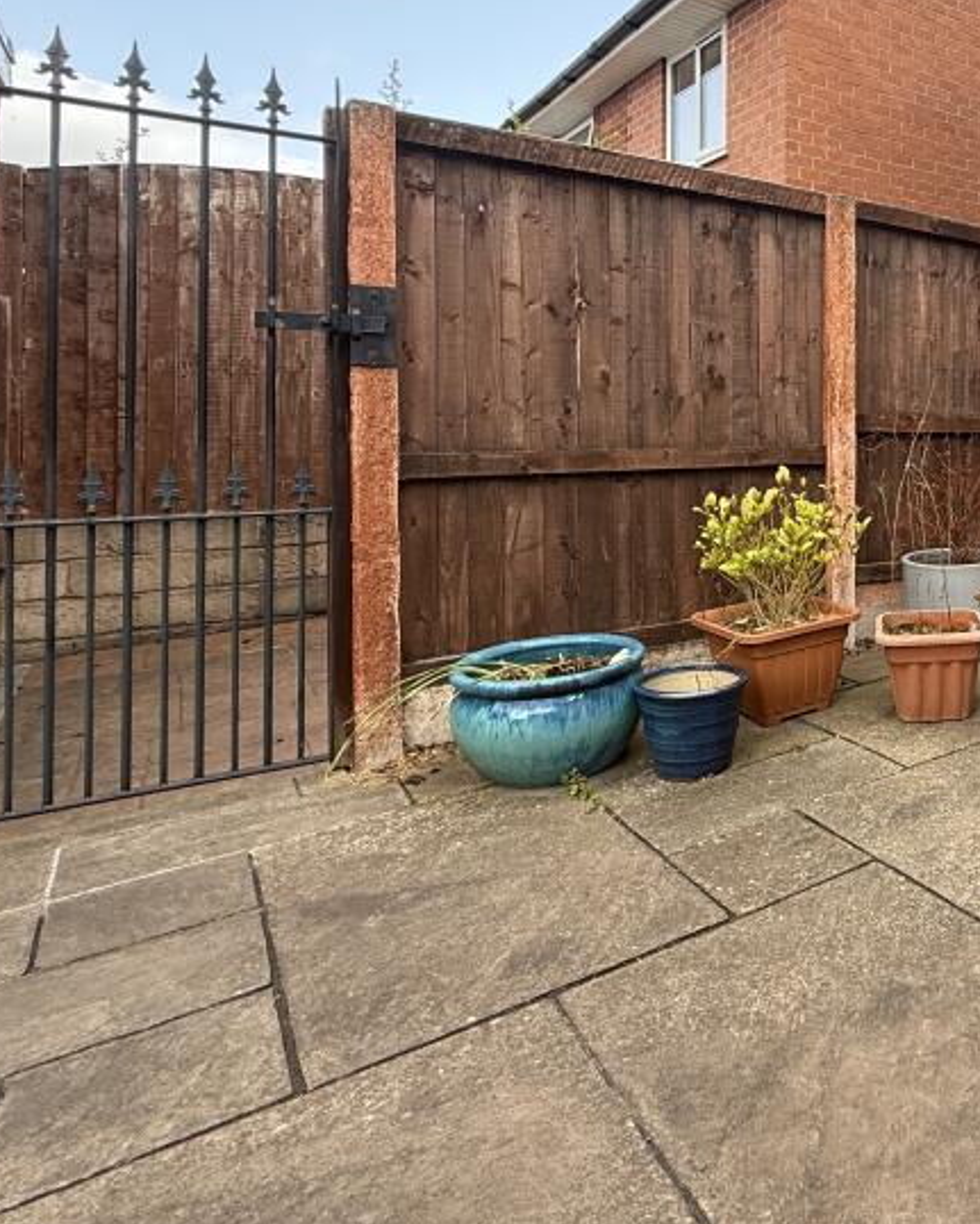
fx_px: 942
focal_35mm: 26
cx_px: 950
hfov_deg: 47.1
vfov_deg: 64.4
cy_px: 414
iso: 64
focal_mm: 2.22
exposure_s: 1/288
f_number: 2.2
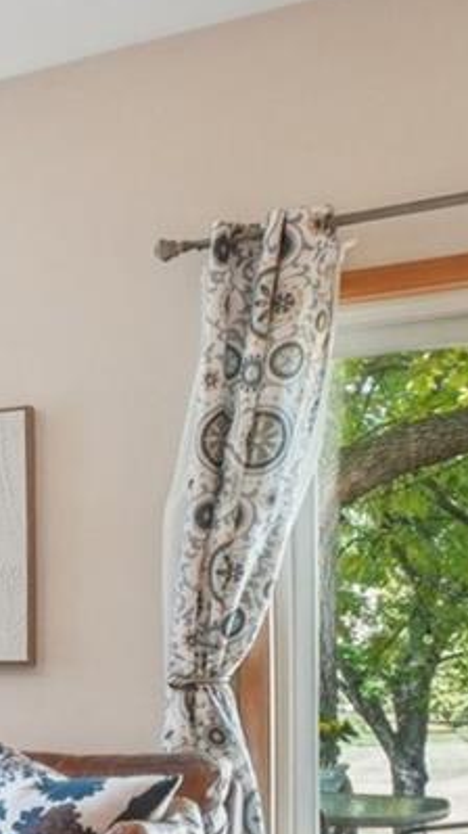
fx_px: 1392
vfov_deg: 32.4
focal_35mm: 63
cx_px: -919
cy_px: 669
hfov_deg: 11.5
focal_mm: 10
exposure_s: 1/6
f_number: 8
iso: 400
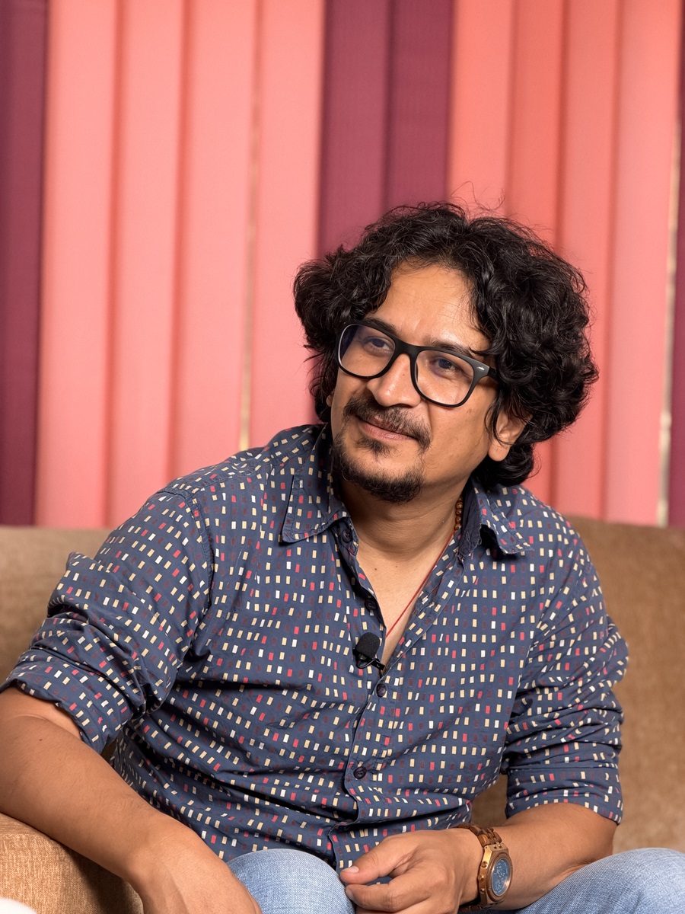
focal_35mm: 100
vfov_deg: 19.6
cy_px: 457
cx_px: 342
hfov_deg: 14.8
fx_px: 2638
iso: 250
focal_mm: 16.89
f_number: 2.8
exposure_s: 1/100
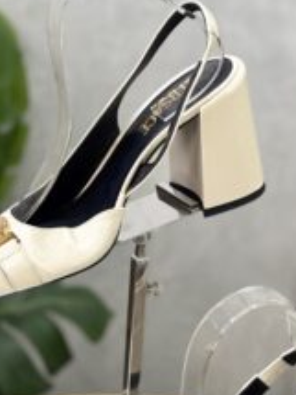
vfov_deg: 15.3
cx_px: 160
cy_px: 216
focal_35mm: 129
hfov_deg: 11.5
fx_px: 1472
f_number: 1.6
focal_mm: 5.96
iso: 50
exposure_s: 1/50
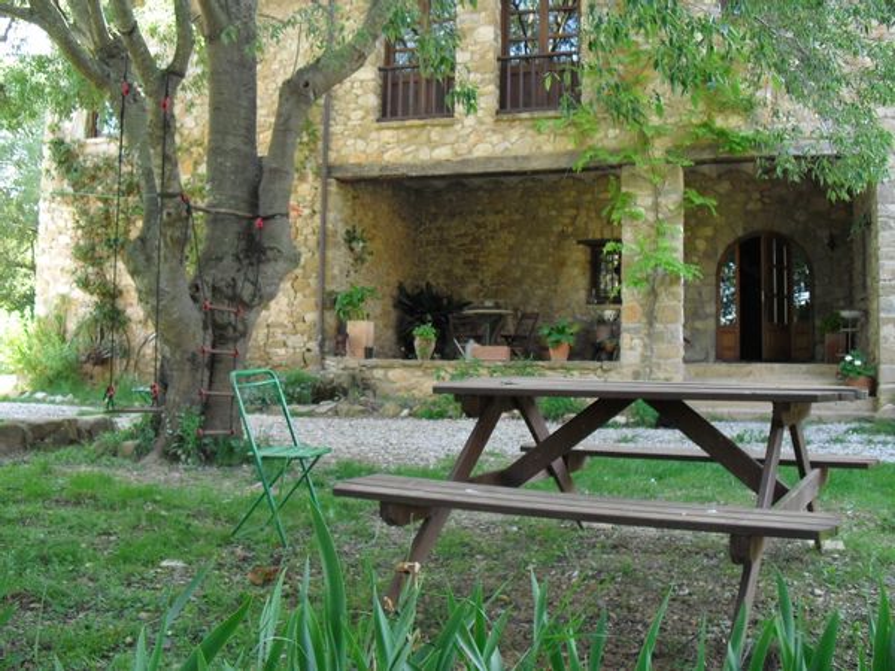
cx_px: 448
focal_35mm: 36
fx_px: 931
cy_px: 336
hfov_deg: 51.4
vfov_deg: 39.7
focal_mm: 6.3
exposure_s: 1/80
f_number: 3.1
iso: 200
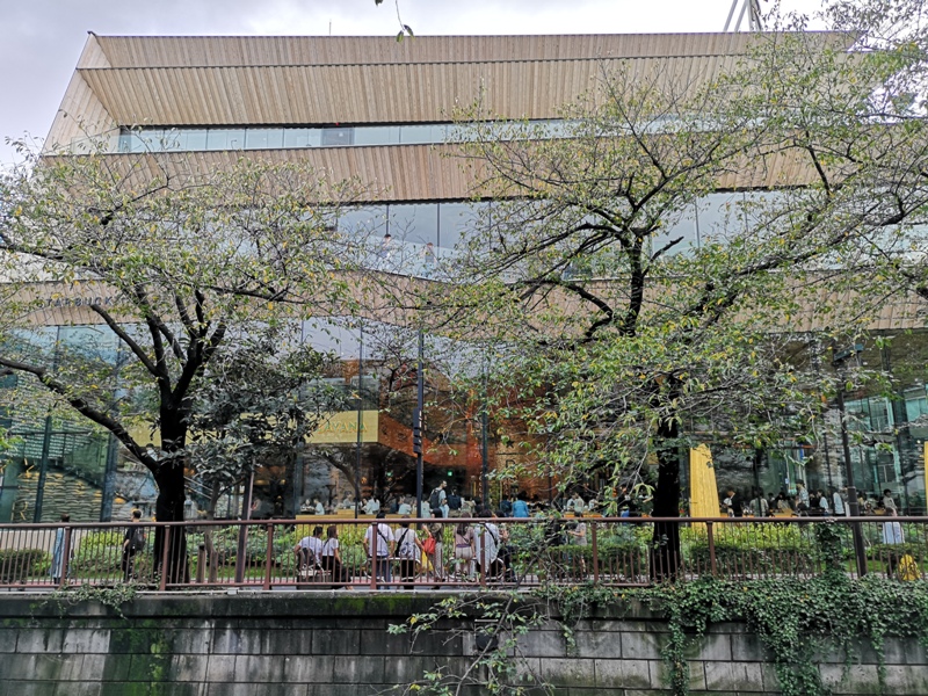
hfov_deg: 65.3
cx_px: 464
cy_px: 348
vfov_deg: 51.4
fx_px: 724
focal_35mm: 27
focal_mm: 3.95
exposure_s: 1/171
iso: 50
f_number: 1.8
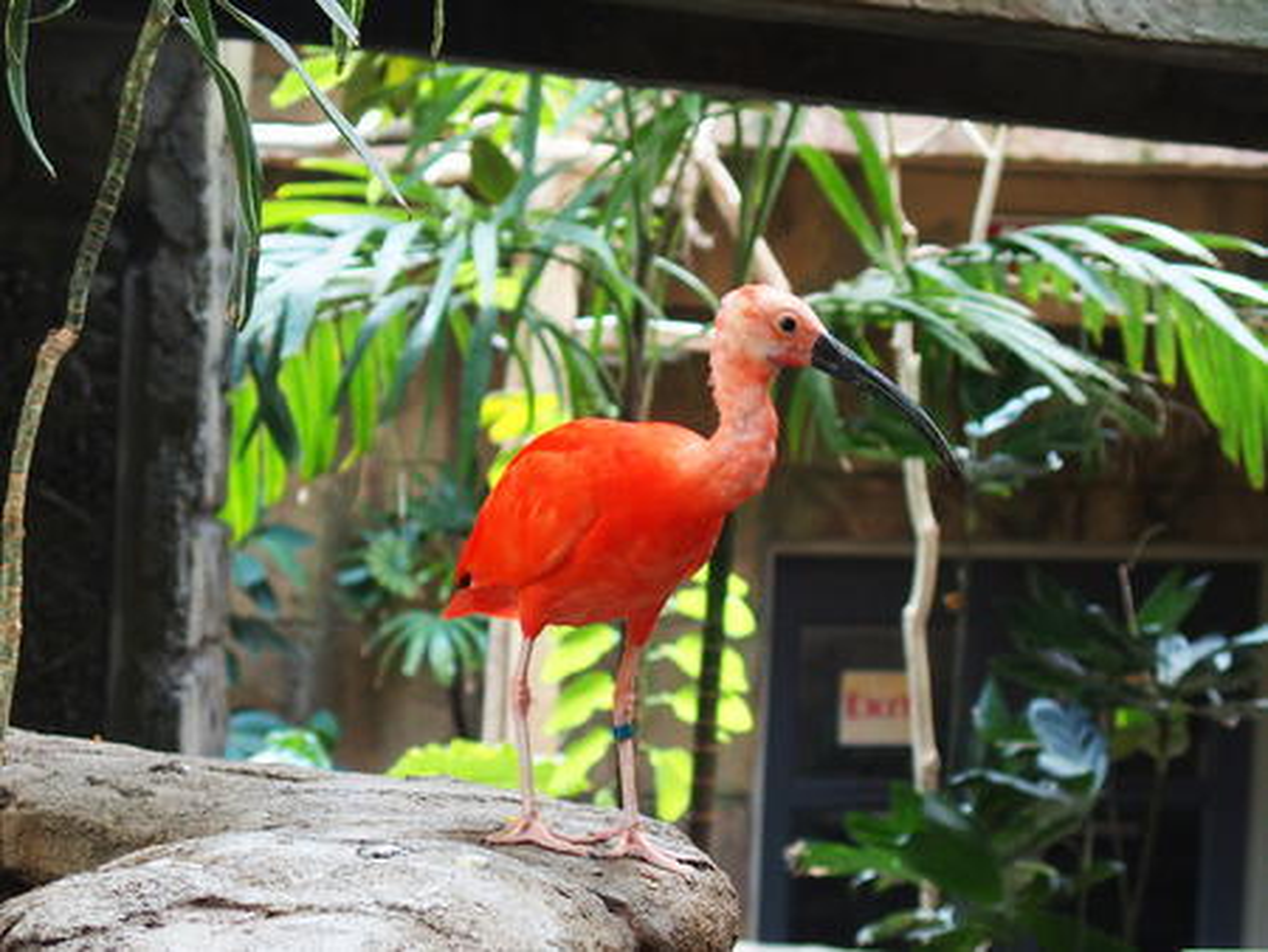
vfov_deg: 13.2
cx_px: 634
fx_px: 4105
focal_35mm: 112
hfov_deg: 17.6
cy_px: 476
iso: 400
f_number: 2.8
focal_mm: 24
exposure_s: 1/60
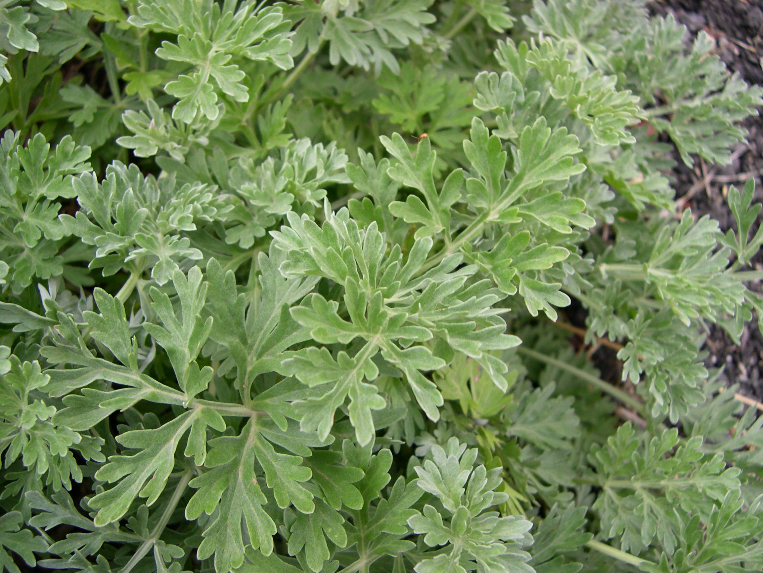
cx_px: 382
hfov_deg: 49.0
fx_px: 838
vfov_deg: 37.7
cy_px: 286
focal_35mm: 38
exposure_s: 1/109
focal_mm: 8
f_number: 2.8
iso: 100
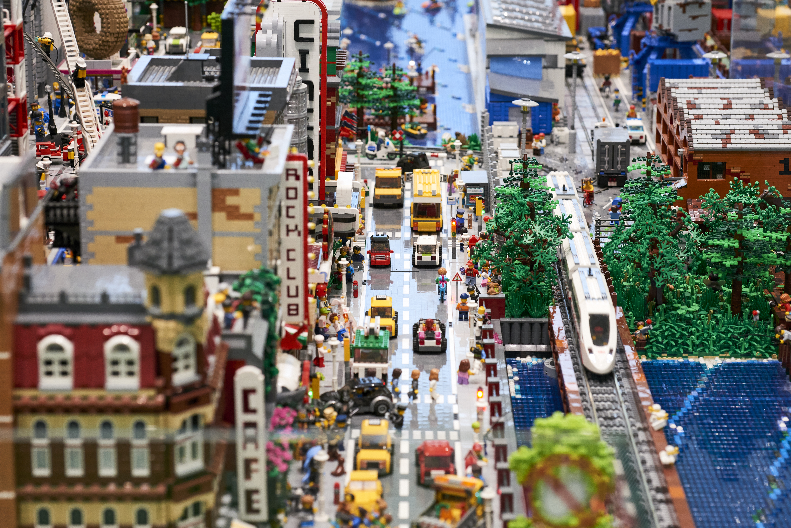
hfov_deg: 20.8
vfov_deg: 14.0
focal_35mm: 98
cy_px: 264
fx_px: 2154
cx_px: 396
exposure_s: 1/60
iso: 800
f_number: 5
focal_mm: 98
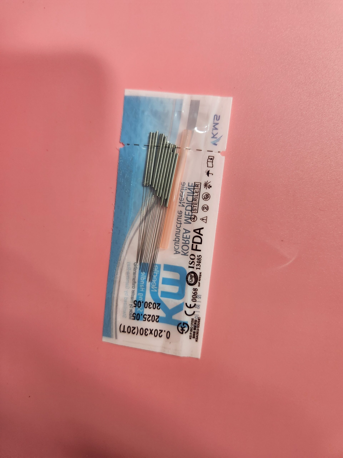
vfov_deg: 73.9
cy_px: 229
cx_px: 172
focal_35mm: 23
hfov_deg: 58.9
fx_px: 304
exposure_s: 1/120
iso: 320
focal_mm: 5.4
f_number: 1.8
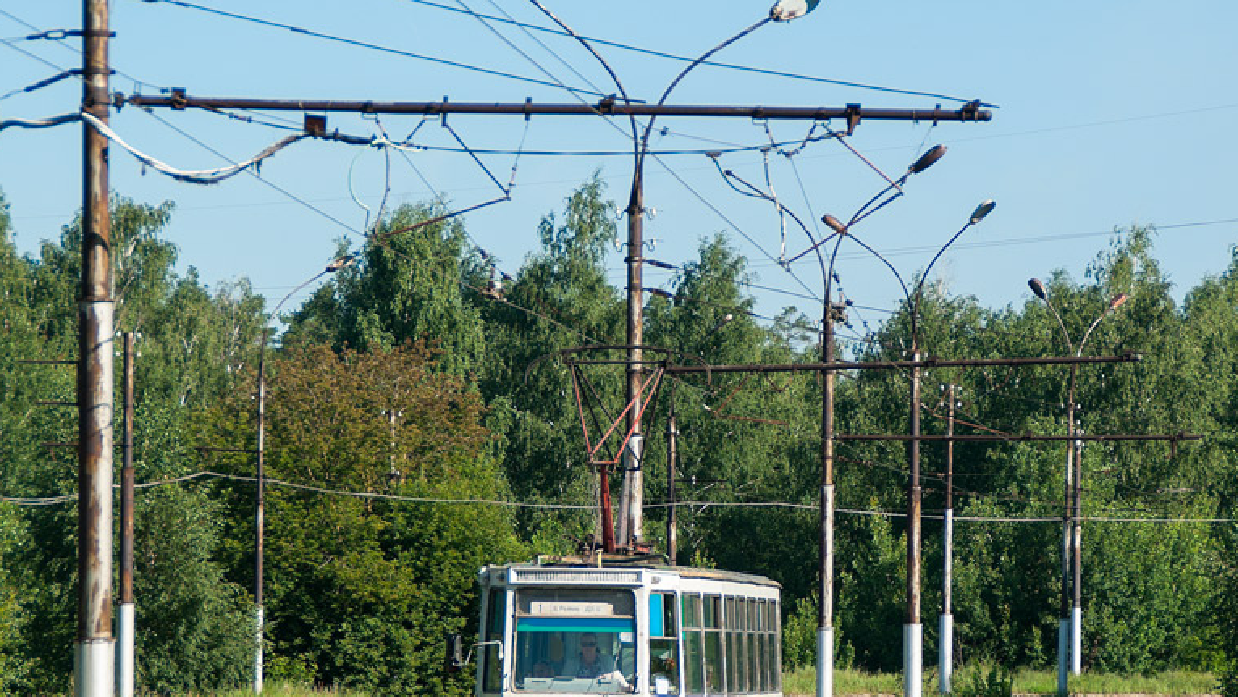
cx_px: 559
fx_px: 6303
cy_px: 565
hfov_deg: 11.2
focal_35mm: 192
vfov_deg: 6.3
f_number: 8
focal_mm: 78
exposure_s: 1/400
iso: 100
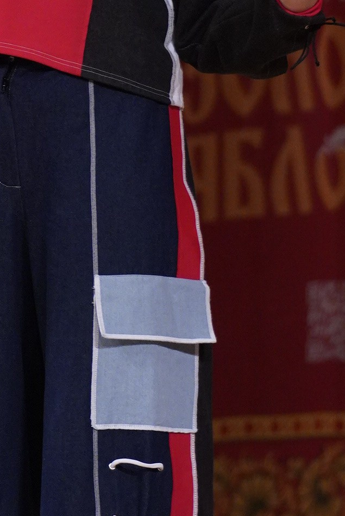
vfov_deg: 4.9
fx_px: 5977
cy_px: -65
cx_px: 39
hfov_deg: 3.3
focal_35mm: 416
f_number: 2.8
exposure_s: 1/400
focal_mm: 85
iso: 1600
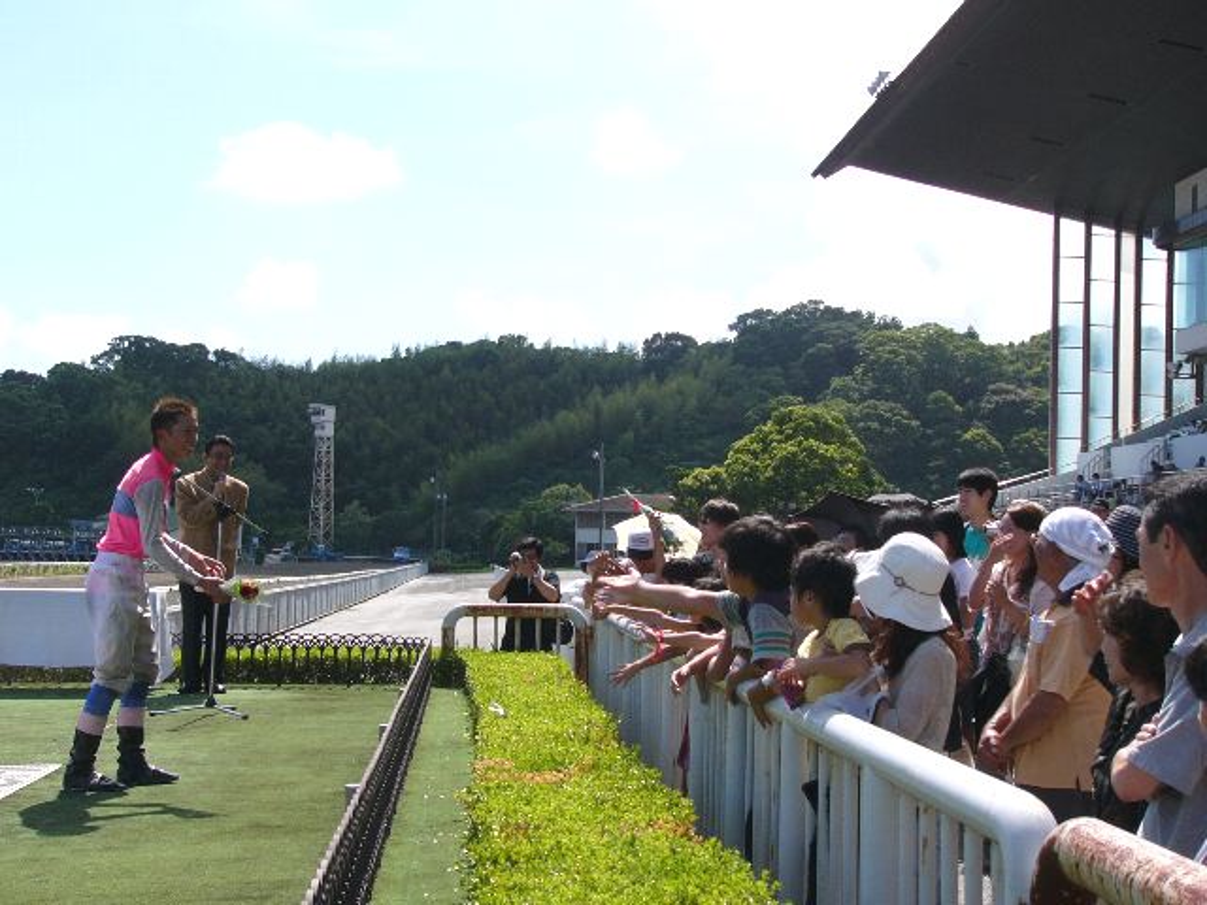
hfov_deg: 38.9
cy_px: 452
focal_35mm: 49
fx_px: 1709
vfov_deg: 29.7
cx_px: 604
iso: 50
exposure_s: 1/400
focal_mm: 8.1
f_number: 4
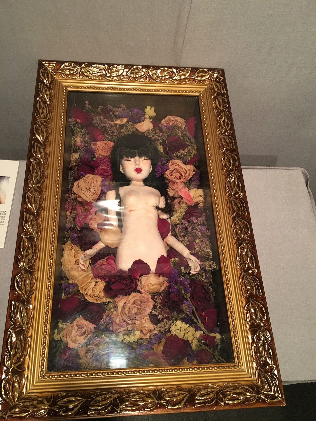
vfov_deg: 61.7
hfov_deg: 48.2
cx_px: 158
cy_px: 210
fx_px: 353
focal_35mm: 29
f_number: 2.2
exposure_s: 1/33
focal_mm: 4.15
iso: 125
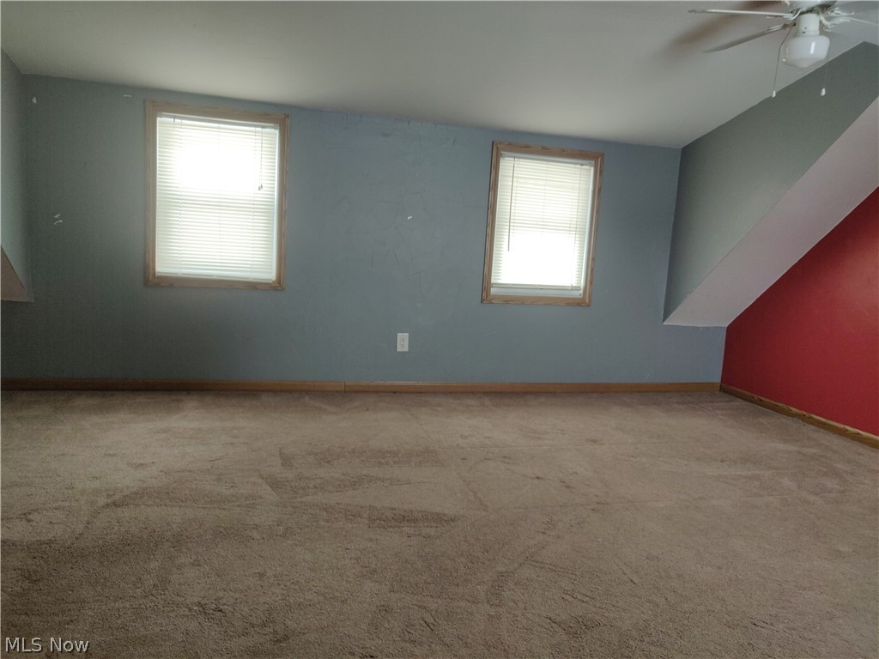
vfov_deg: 54.9
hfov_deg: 69.4
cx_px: 440
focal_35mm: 25
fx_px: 635
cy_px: 330
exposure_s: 1/25
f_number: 1.7
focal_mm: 4.25
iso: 250
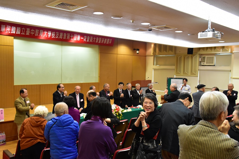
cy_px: 80
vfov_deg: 38.4
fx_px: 229
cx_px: 120
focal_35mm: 34
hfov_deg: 55.1
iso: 2500
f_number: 5
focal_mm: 23
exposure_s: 1/60
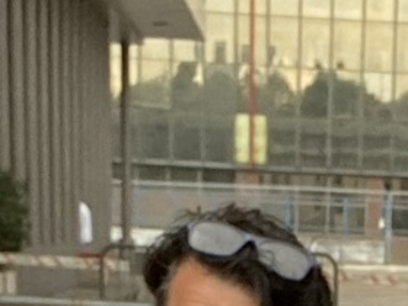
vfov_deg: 8.0
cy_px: 799
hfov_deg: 11.6
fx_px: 1980
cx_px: 458
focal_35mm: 168
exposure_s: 1/122
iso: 50
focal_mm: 2.71
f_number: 2.2
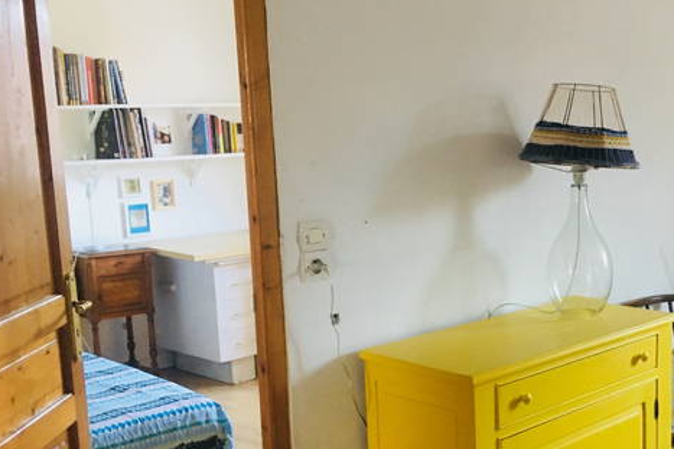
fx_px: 954
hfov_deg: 37.3
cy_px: 287
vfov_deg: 26.4
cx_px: 554
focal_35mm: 51
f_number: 2.2
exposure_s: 1/33
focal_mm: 4.15
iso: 160
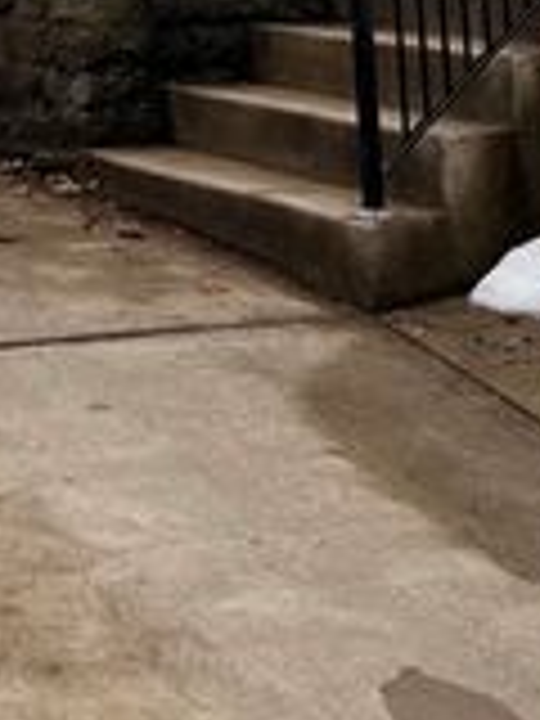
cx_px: 76
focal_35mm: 100
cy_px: -506
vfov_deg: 16.8
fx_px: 2080
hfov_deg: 14.7
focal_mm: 6.76
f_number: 1.78
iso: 100
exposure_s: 1/3145
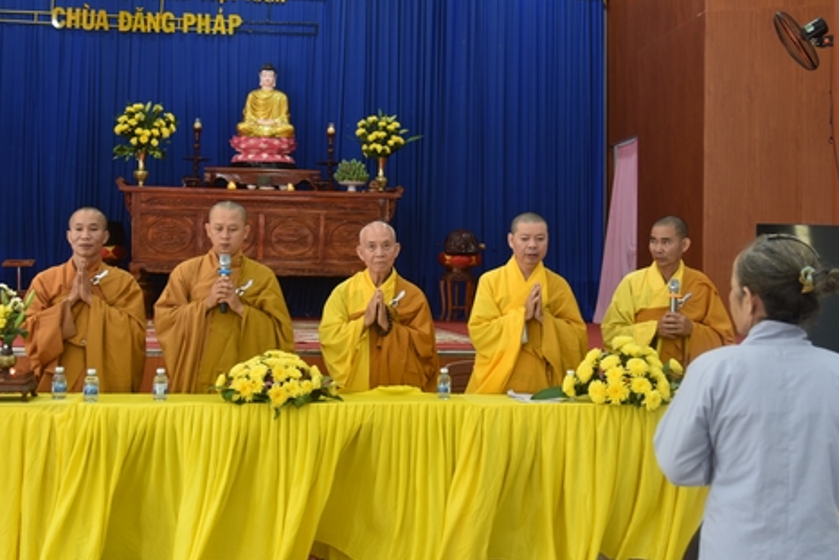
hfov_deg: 37.5
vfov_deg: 25.5
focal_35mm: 53
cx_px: 429
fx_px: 1236
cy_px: 218
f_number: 4
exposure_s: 1/60
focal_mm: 38
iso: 720
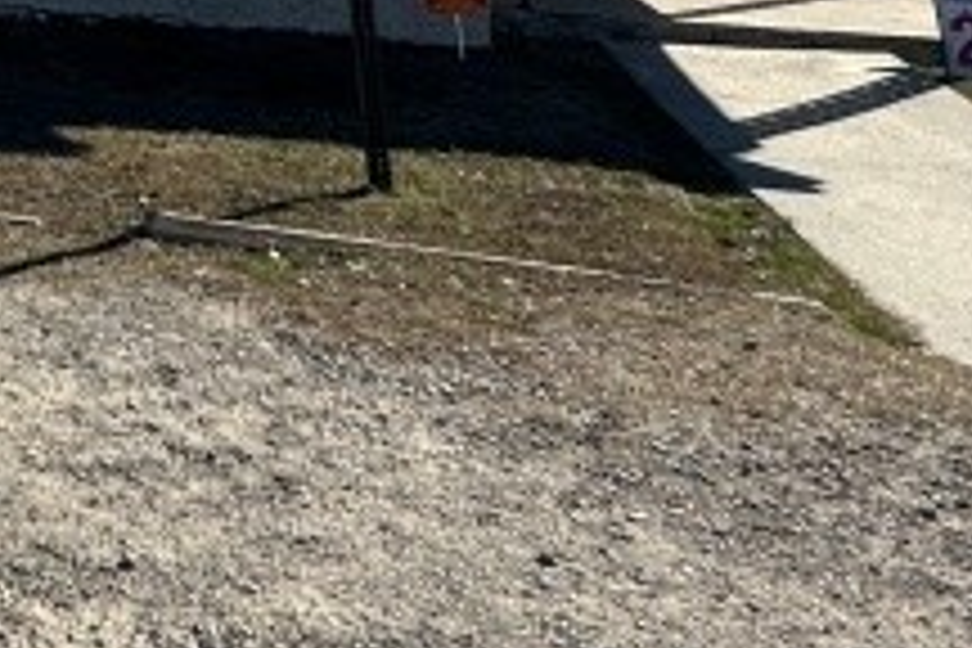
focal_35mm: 69
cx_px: -666
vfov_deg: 17.9
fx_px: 1863
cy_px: -288
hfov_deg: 21.7
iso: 50
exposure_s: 1/1887
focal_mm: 2.22
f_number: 2.2
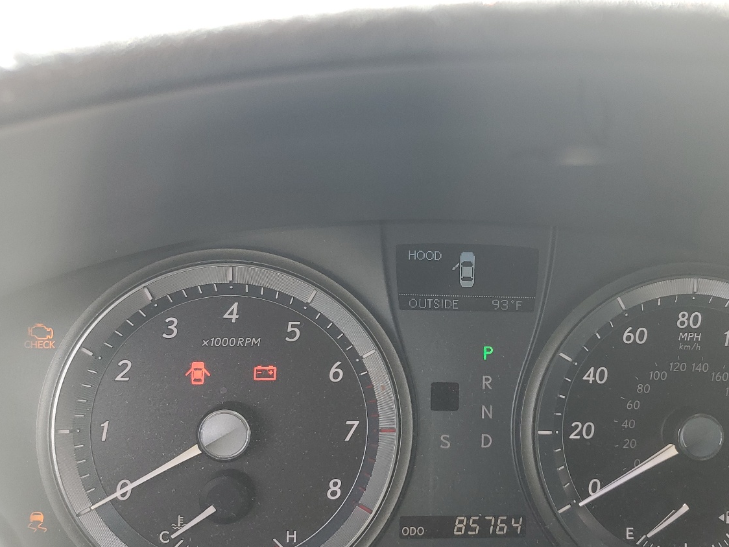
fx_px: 779
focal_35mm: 37
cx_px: 469
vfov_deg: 38.3
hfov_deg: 49.5
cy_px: 352
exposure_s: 1/149
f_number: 1.5
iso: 50
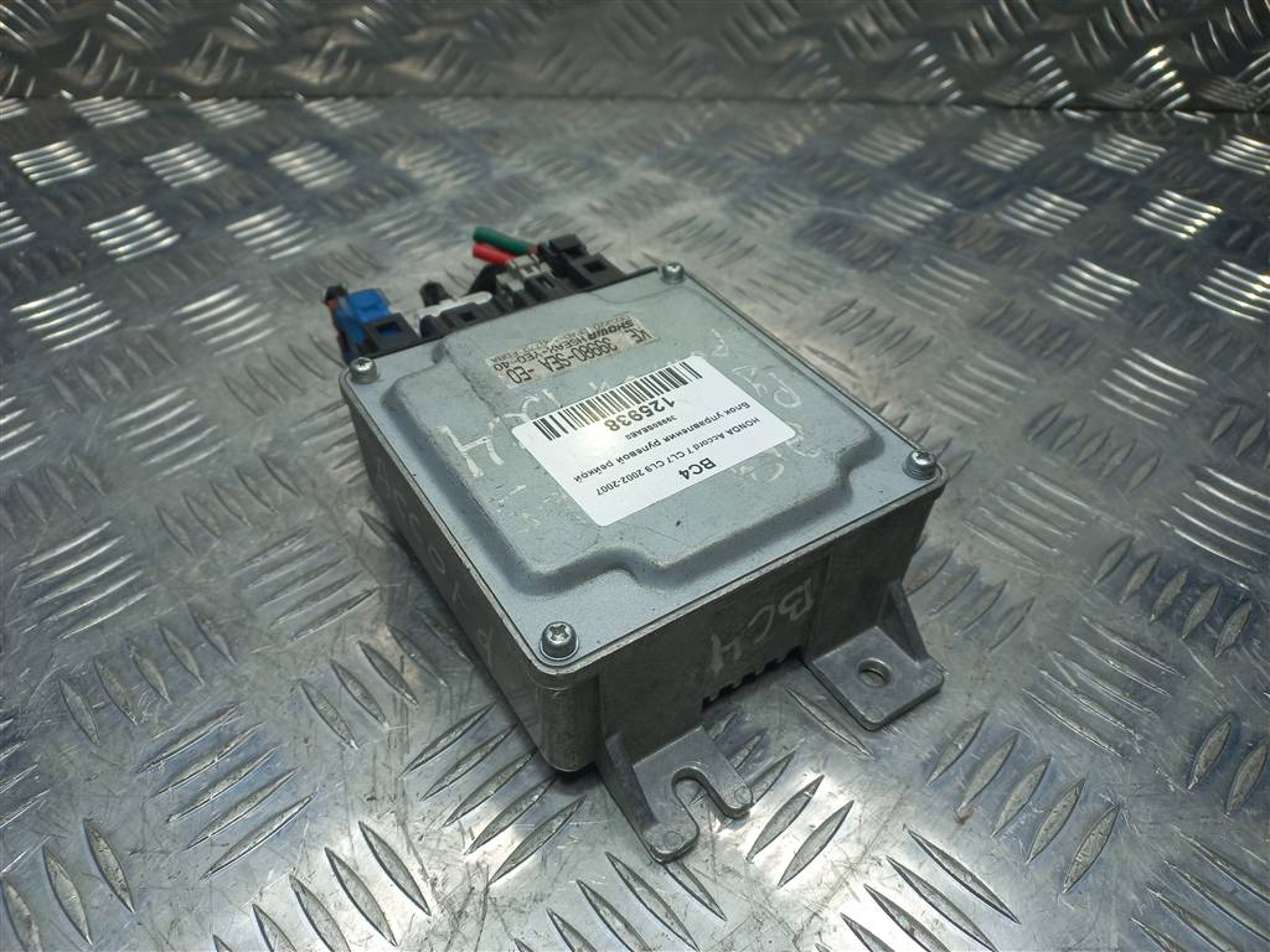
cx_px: 635
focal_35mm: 25
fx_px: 917
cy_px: 476
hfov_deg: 69.4
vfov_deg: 54.9
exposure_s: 1/100
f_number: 1.8
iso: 32
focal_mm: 4.6
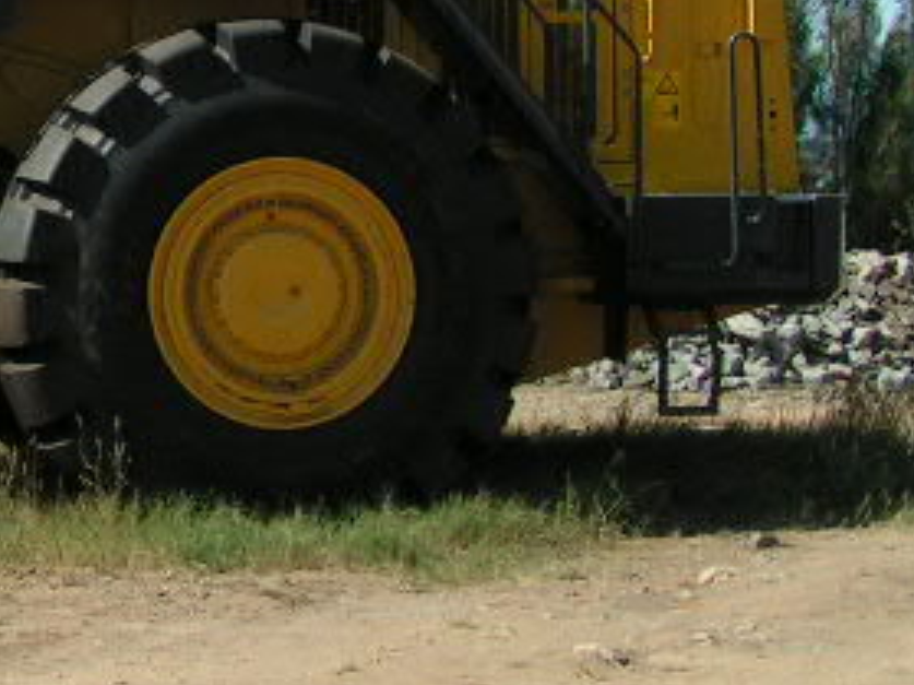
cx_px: -265
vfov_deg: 13.5
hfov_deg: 17.0
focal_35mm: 109
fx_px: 2877
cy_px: 82
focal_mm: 5.8
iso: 50
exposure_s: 1/500
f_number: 5.6
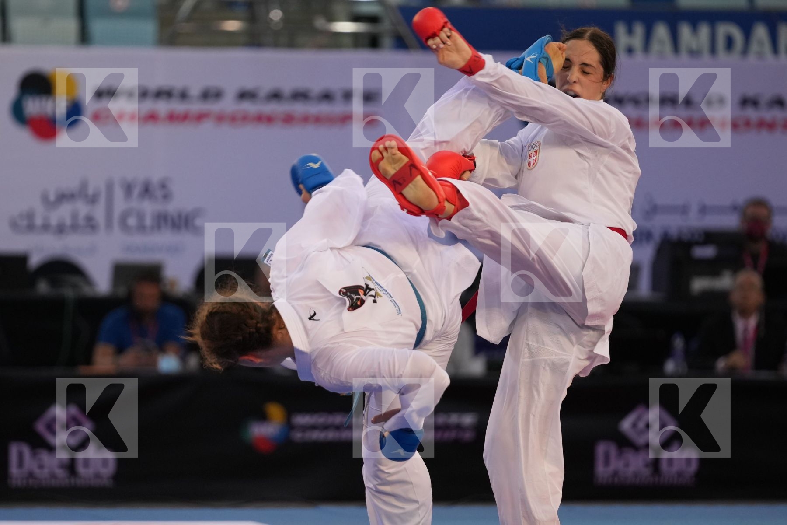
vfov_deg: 4.6
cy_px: 262
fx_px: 6558
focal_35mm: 300
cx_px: 394
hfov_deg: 6.9
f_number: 2.8
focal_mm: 200
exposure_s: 1/1000
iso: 1600
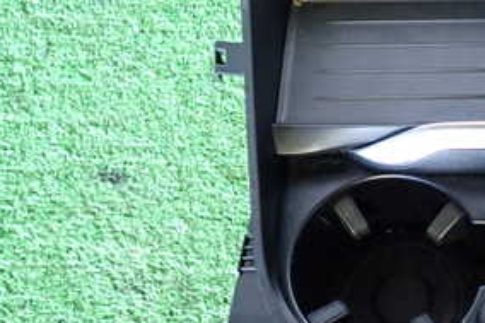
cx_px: 470
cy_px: 138
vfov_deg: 24.6
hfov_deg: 33.6
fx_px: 741
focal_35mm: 55
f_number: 2
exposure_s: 1/30
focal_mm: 4.5
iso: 640
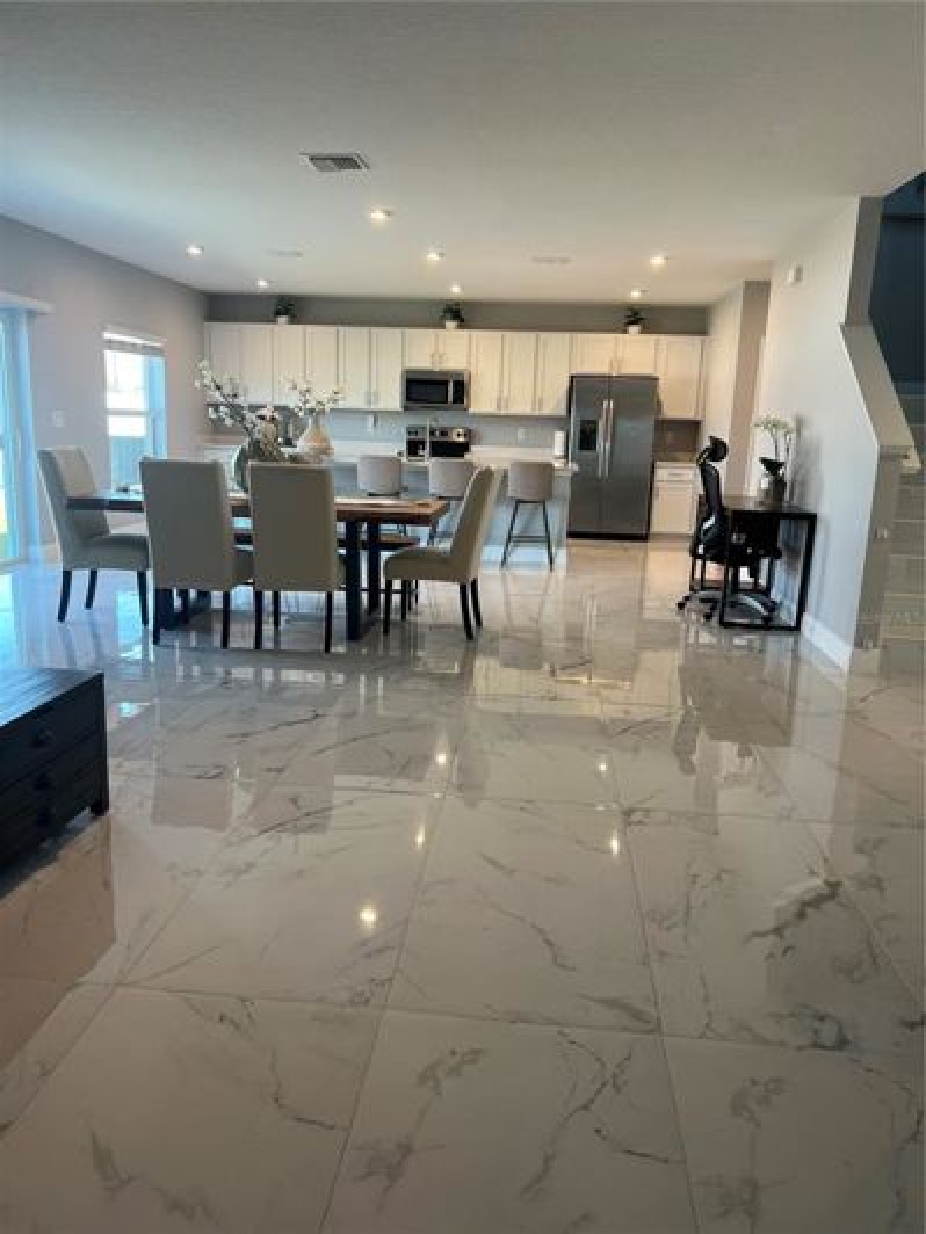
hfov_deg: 53.1
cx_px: 463
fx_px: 927
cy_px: 617
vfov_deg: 67.3
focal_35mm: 26
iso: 80
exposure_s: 1/120
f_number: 1.5
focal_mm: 5.7
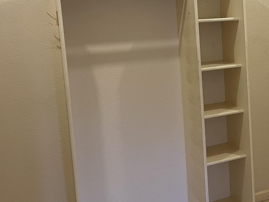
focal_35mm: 48
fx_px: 373
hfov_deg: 37.4
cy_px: 56
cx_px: 236
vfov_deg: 29.9
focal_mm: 4.2
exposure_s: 1/60
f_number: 1.6
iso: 125
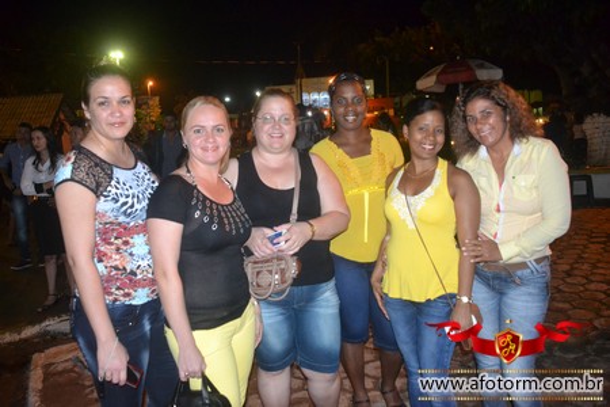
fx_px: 508
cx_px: 305
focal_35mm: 30
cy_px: 204
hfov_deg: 61.9
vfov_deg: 43.6
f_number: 3.5
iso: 3200
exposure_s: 1/60
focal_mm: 20
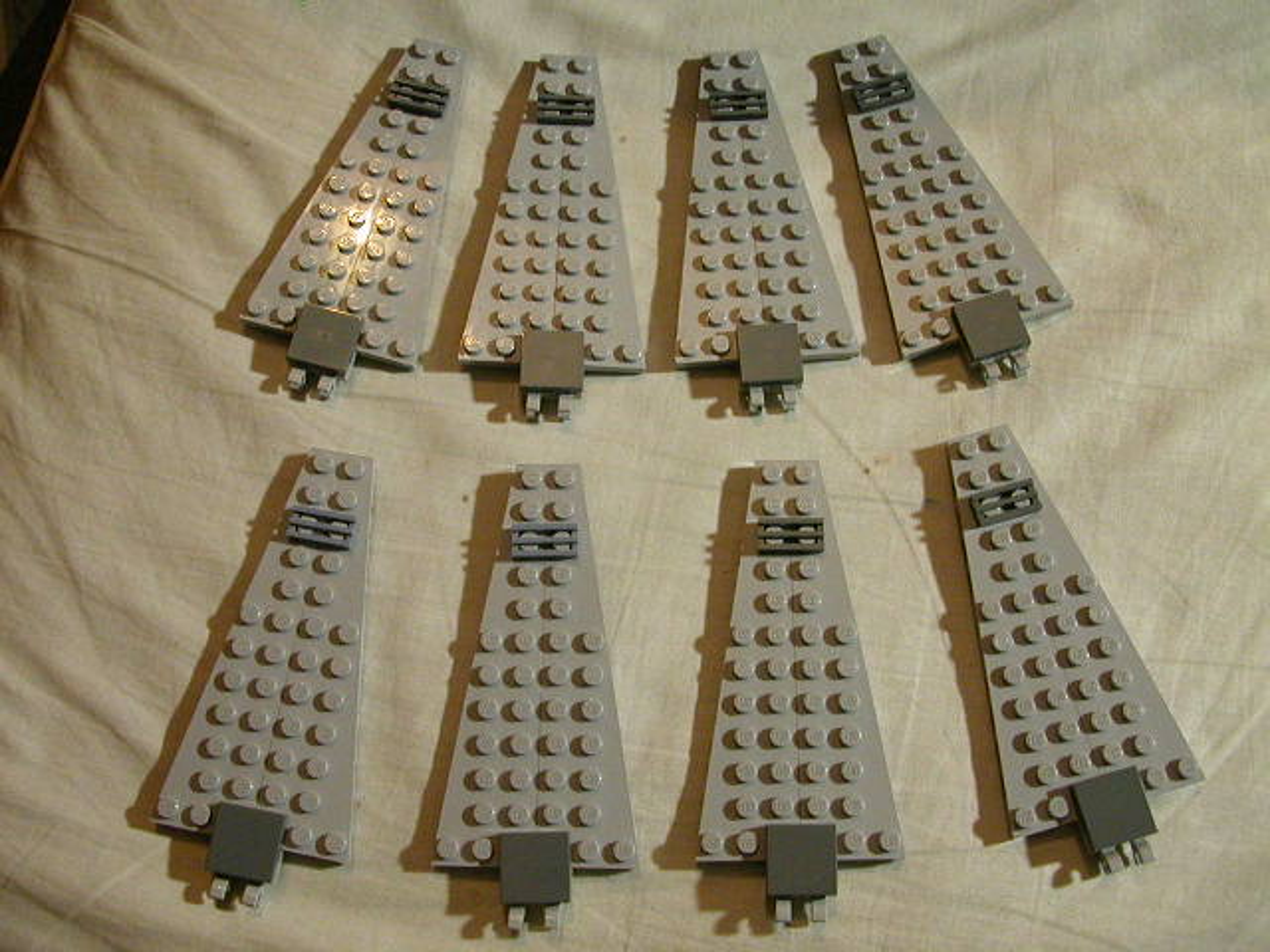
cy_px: 476
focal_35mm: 37
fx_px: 1357
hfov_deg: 50.1
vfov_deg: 38.7
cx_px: 635
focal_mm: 5.6
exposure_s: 1/19.3
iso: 400
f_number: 2.7
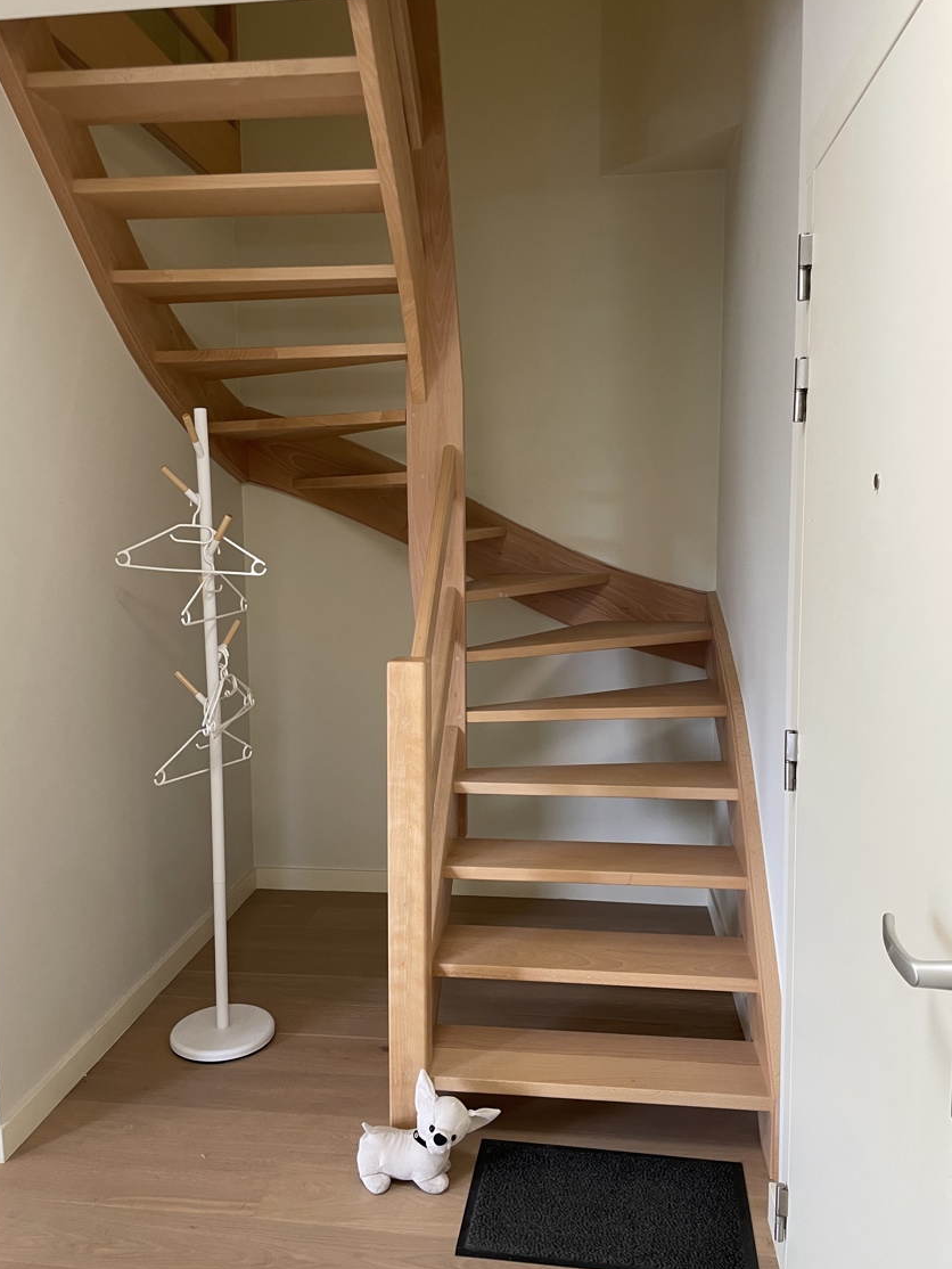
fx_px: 1026
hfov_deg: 49.8
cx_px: 462
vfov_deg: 63.4
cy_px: 624
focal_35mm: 28
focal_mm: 4.2
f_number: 1.6
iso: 100
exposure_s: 1/50
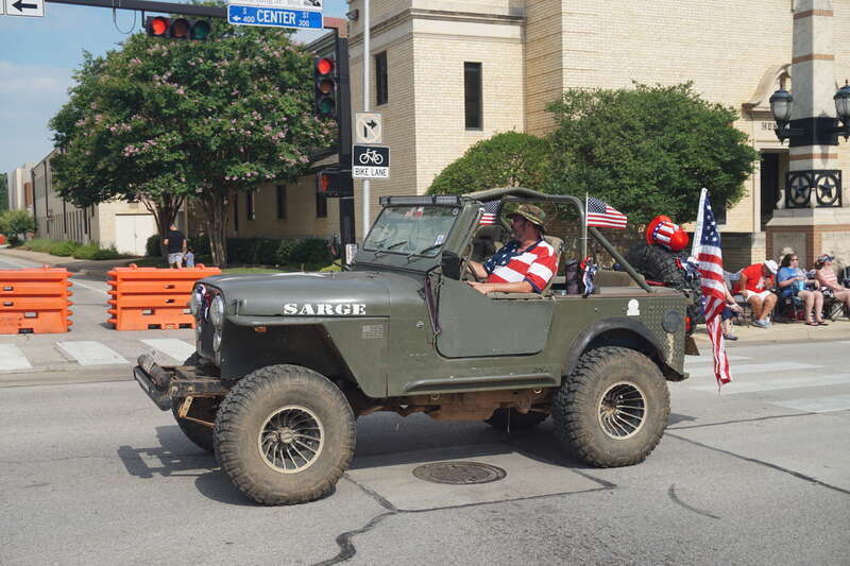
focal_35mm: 42
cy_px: 283
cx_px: 425
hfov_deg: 46.4
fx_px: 991
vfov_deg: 31.9
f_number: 8
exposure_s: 1/320
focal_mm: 28
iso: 100
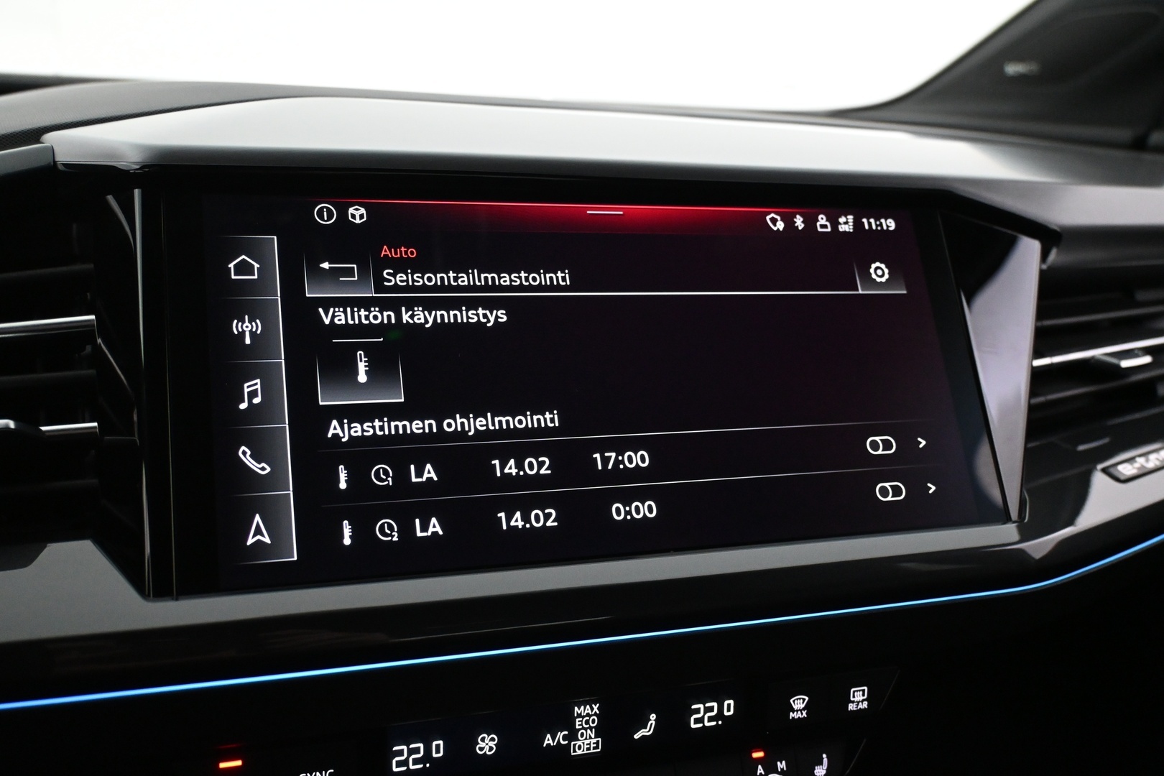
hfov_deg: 56.1
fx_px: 1091
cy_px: 388
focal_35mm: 34
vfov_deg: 39.1
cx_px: 582
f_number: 4
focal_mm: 22.5
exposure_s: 1/60
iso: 3200
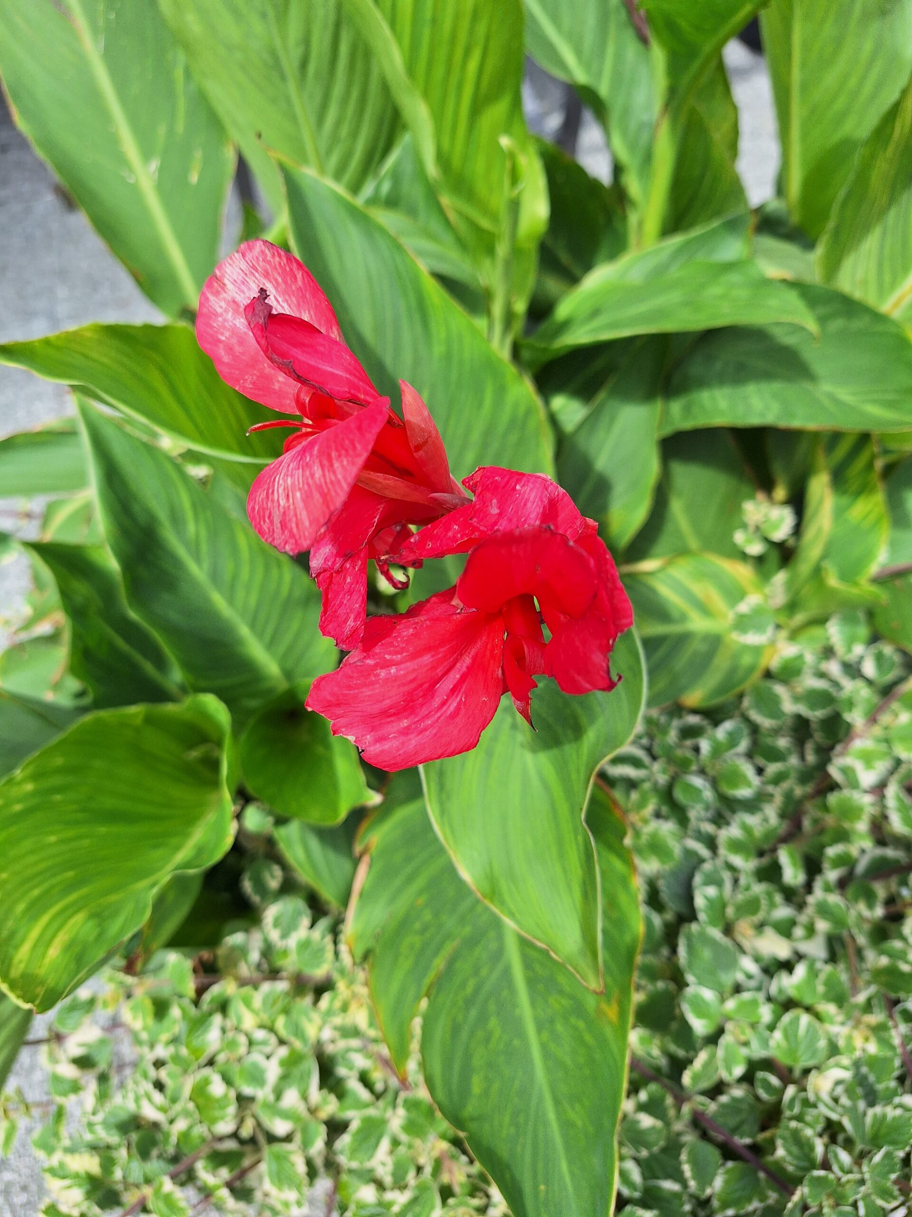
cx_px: 456
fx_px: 808
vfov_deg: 73.9
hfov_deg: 58.9
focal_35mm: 23
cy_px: 608
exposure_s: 1/1131
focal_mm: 5.54
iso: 40
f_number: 1.8
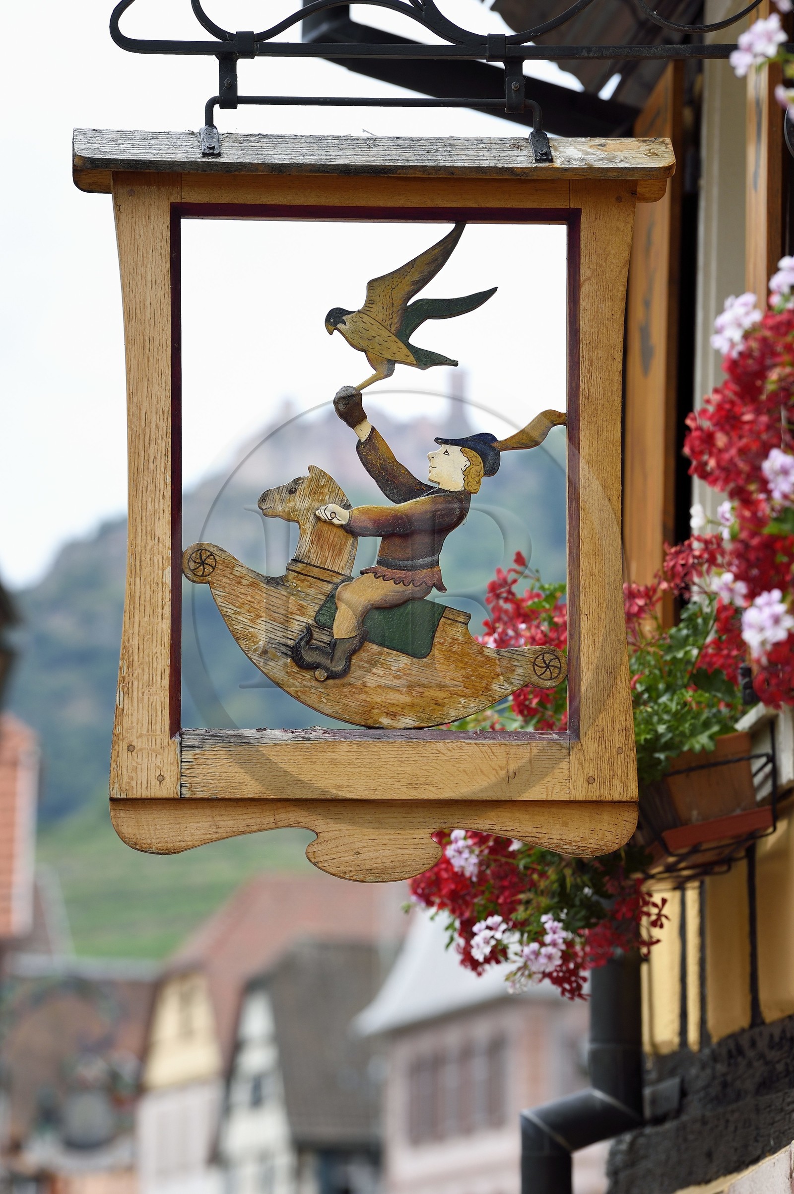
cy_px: 597
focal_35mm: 200
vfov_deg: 10.3
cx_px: 397
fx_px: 6624
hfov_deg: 6.9
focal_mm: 200
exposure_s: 1/500
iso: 200
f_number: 5.6
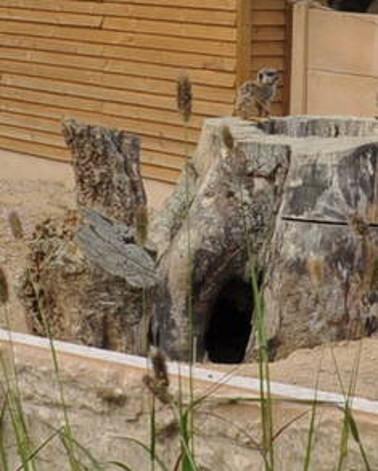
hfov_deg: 11.2
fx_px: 1927
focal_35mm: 138
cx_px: 283
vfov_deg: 13.9
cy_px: 94
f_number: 9
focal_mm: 18
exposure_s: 1/125
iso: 200
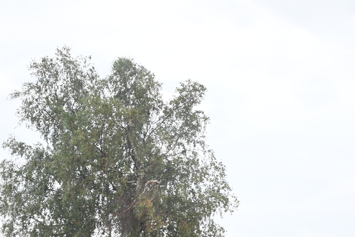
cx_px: 74
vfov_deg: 20.8
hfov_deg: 31.1
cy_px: 240
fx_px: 621
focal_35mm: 63
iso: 1600
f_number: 7.1
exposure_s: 1/1600
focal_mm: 20
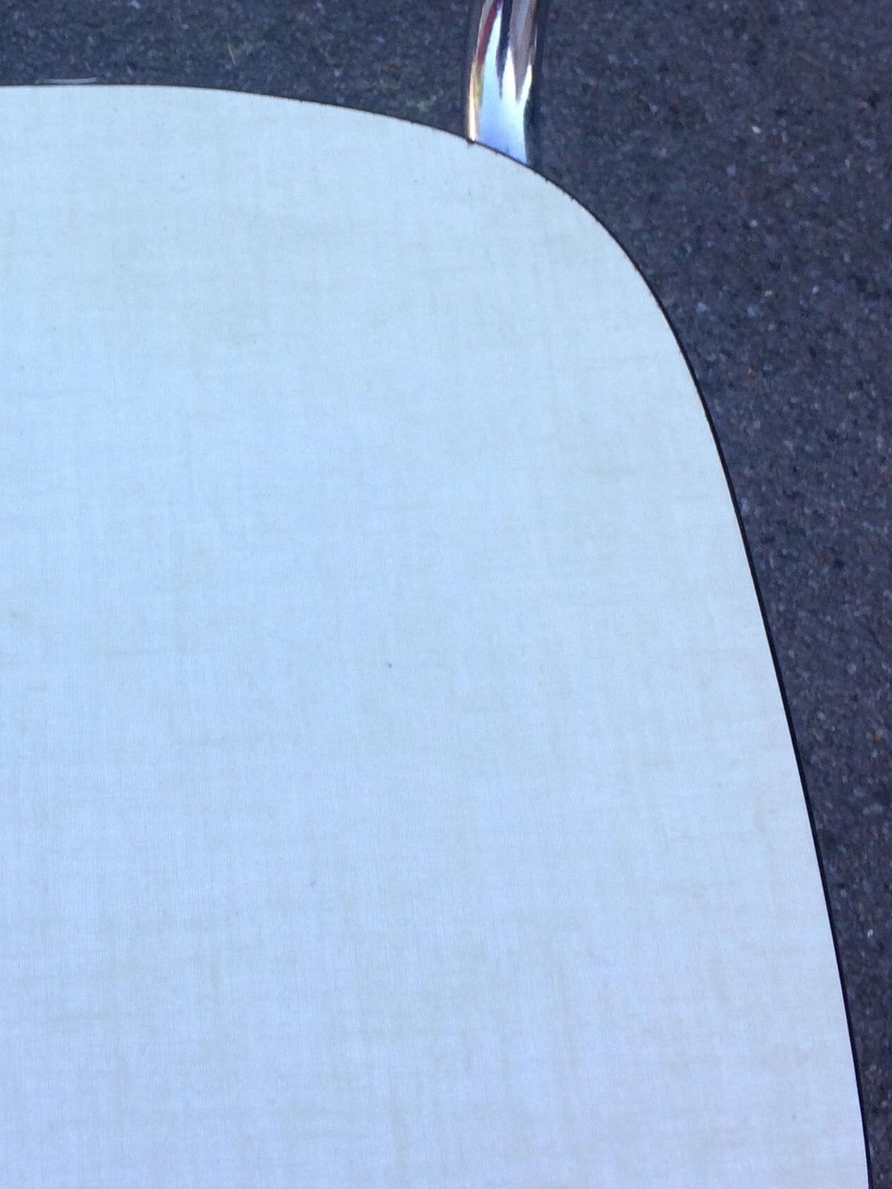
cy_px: 362
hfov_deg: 25.6
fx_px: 1924
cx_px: 170
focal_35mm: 56
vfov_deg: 33.9
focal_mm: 4.15
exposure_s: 1/238
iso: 32
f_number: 2.2
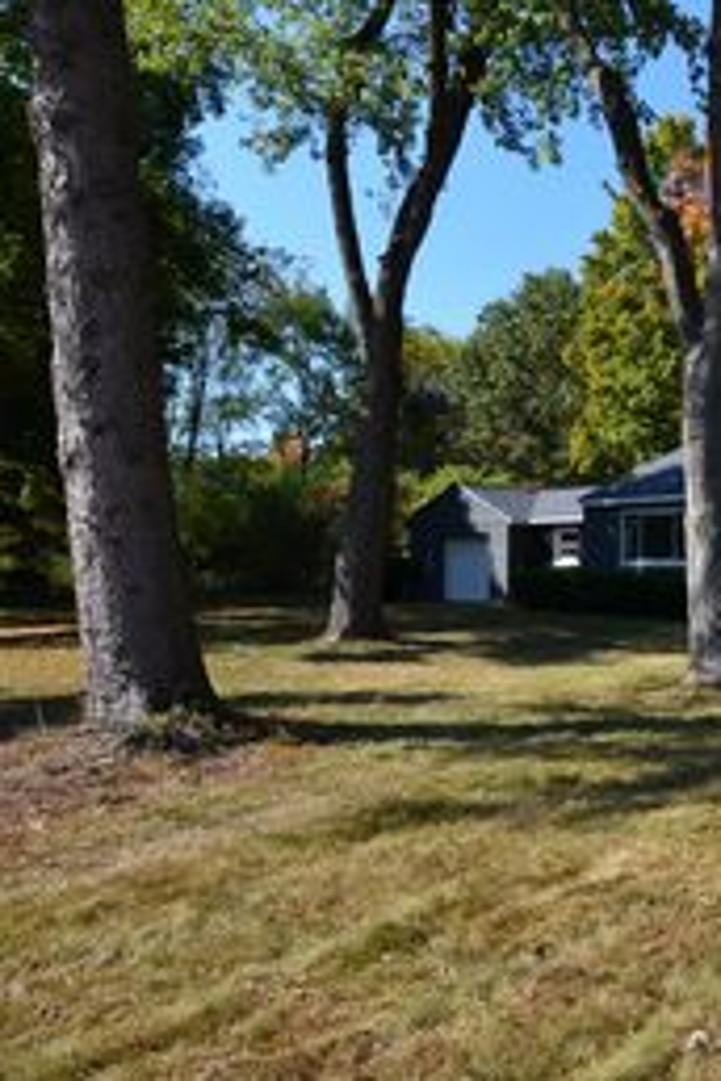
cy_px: 589
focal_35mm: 29
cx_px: 780
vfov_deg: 63.5
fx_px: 871
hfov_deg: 38.0
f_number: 11
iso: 160
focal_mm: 10
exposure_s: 1/125
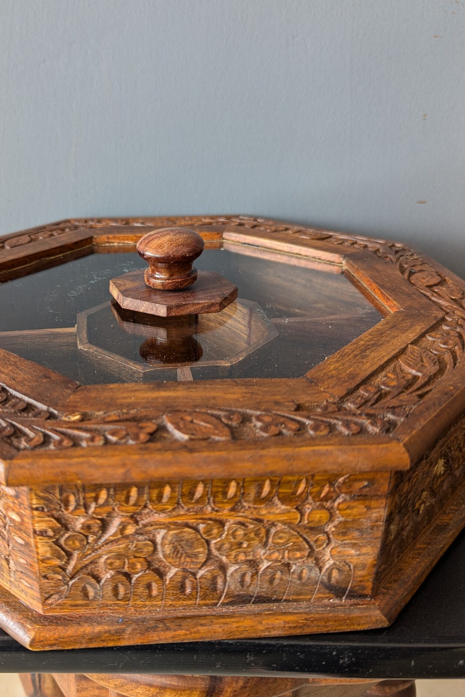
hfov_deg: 38.5
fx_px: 659
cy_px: 346
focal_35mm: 34
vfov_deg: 55.8
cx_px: 157
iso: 43
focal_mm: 6.81
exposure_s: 1/64.9
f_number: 1.85
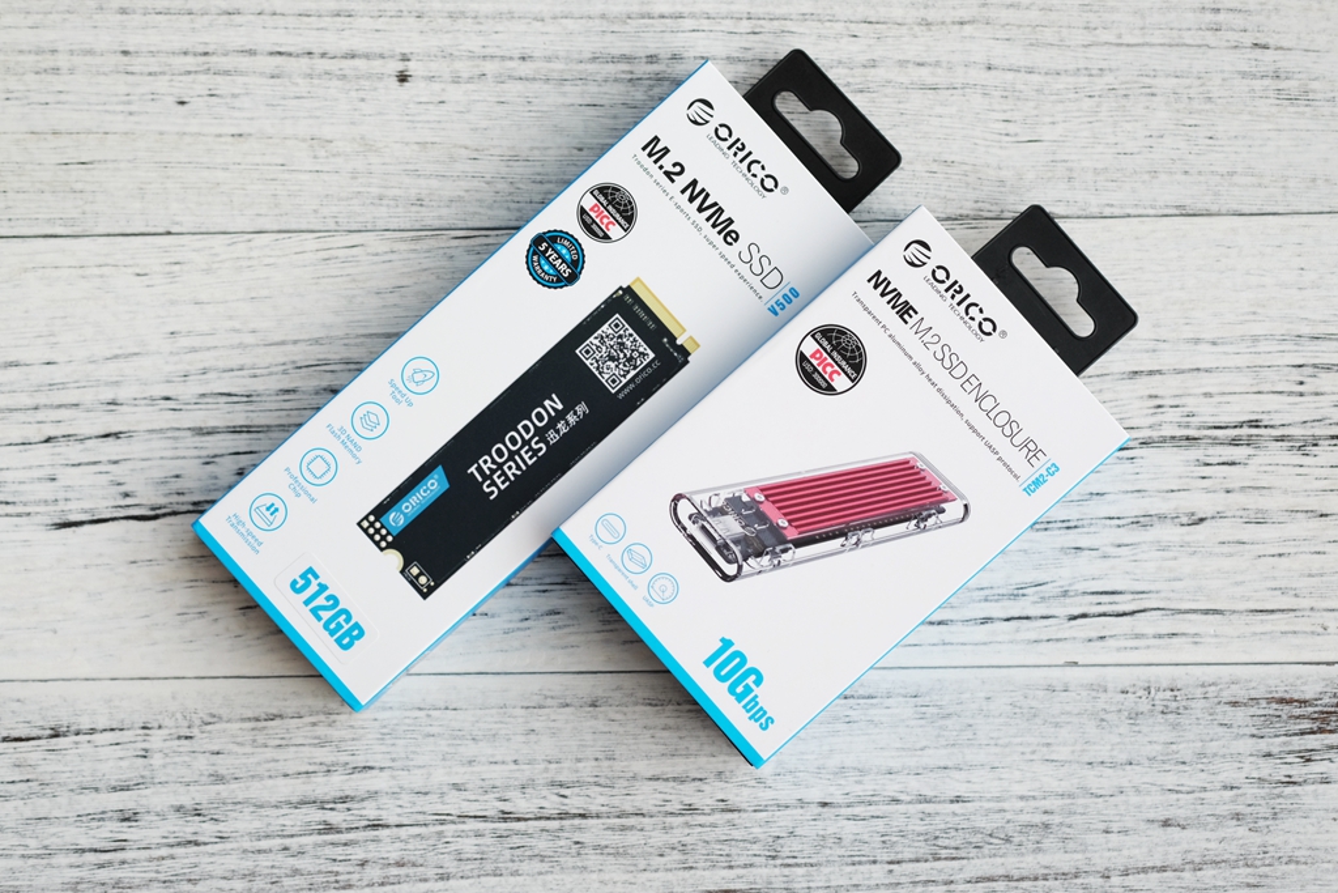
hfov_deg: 22.6
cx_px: 669
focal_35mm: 90
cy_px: 446
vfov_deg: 15.2
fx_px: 3345
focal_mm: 60
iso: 500
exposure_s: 1/180
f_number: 4
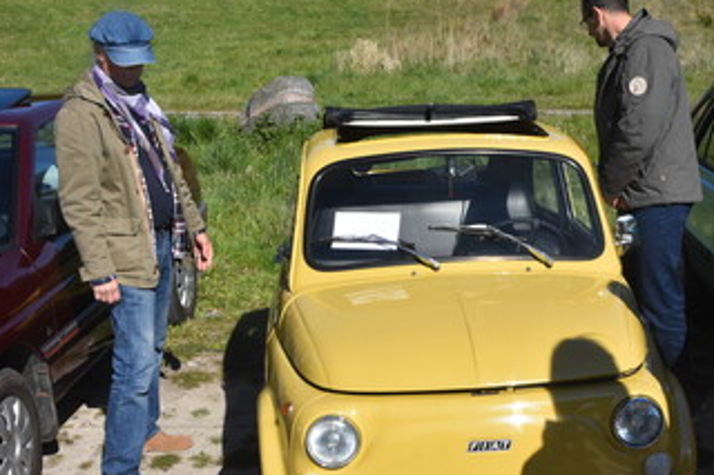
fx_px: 1031
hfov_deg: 38.1
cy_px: 285
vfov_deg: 25.9
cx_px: 424
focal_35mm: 52
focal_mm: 26
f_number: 16
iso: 1250
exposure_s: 1/1000
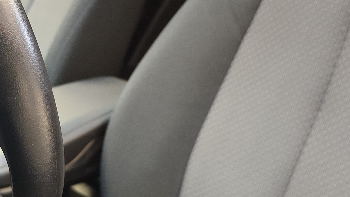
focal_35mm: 75
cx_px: 51
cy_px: 90
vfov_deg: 16.1
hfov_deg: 27.4
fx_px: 696
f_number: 1.69
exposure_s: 1/100
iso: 310
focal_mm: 7.01
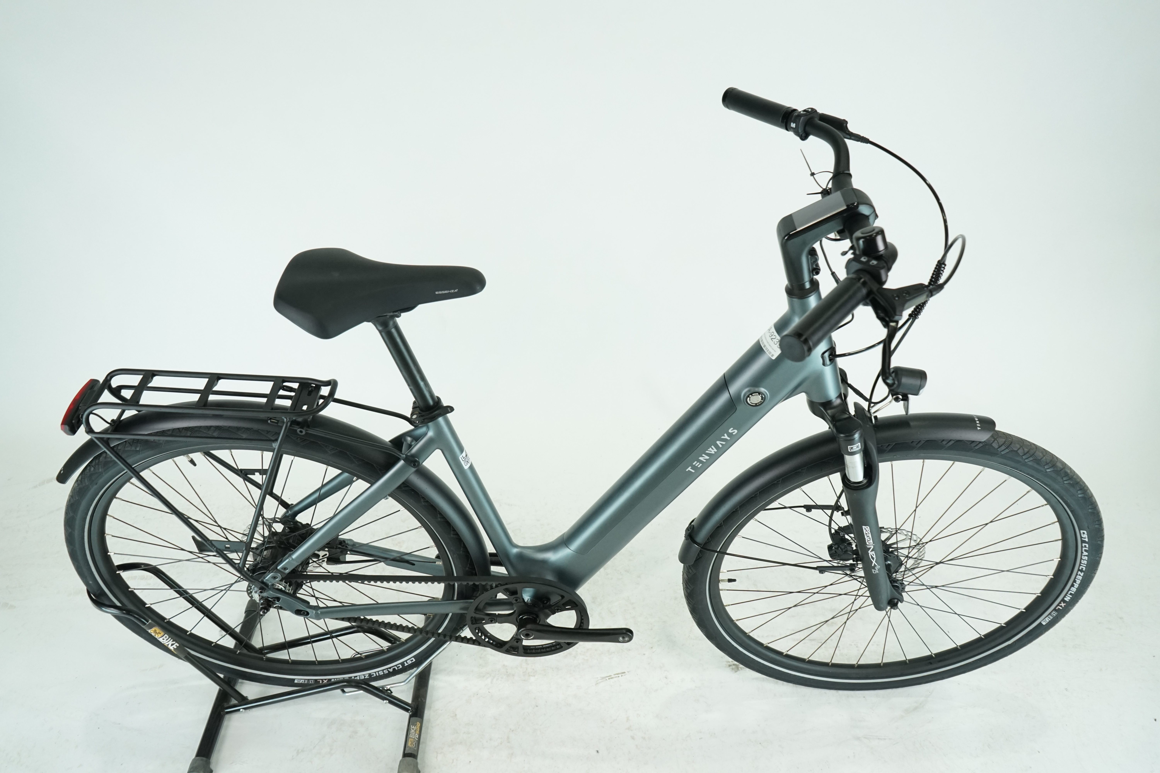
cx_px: 580
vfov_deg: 46.4
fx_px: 902
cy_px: 386
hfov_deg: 65.5
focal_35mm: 28
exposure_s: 1/200
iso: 1600
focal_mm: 28
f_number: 5.6
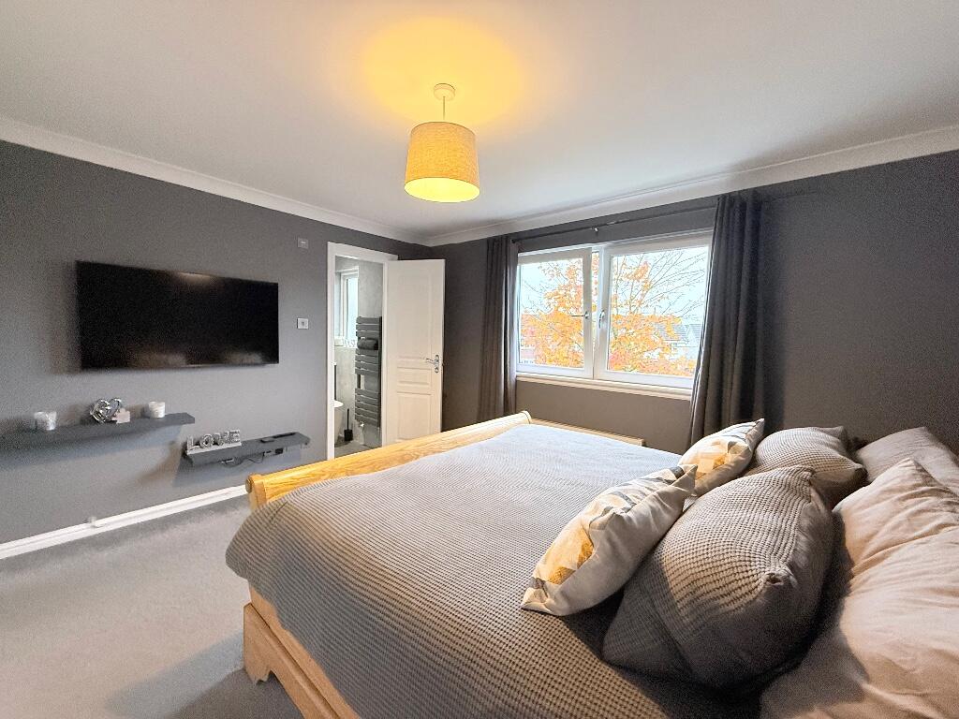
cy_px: 360
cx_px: 480
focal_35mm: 14
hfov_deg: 102.1
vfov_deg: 85.7
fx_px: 388
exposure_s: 1/100
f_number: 2.2
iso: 320
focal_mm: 2.22
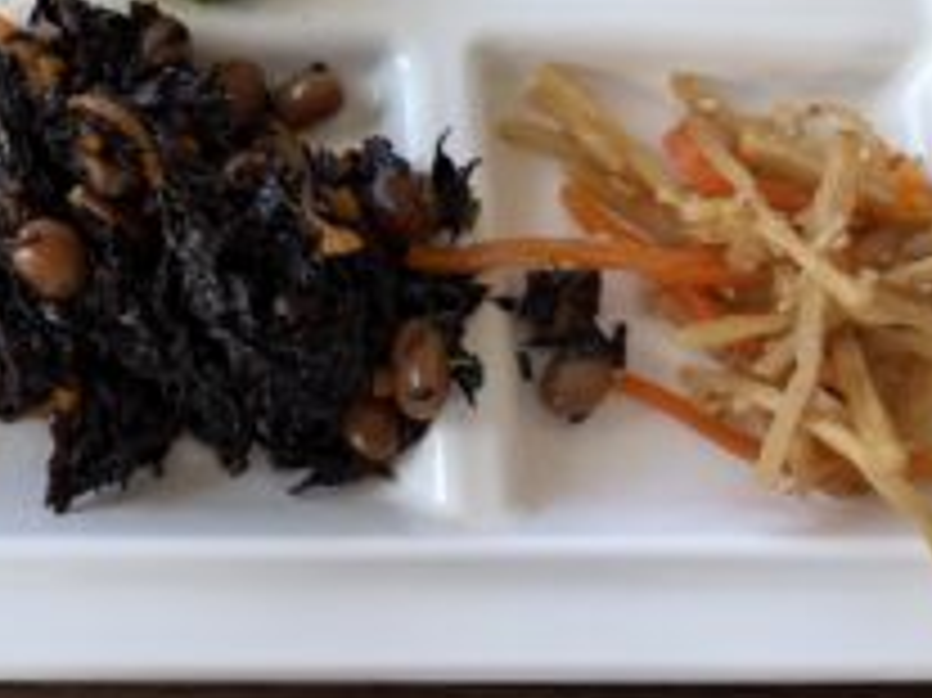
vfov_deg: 30.0
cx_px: 173
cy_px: 119
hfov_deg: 38.8
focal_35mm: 47
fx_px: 1265
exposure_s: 1/244
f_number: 1.6
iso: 40
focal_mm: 5.96
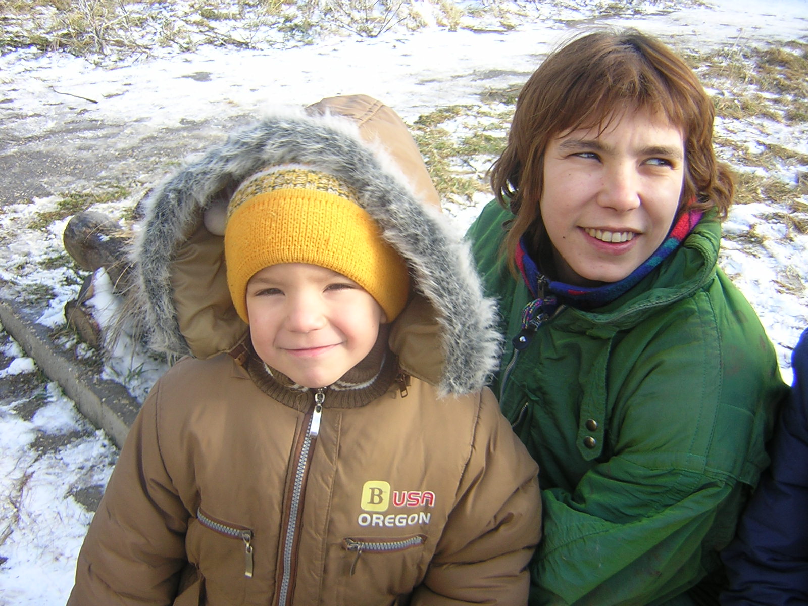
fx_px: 840
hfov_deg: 51.4
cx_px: 404
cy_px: 303
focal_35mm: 36
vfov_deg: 39.7
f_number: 2.6
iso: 100
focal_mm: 4.7
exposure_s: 1/186
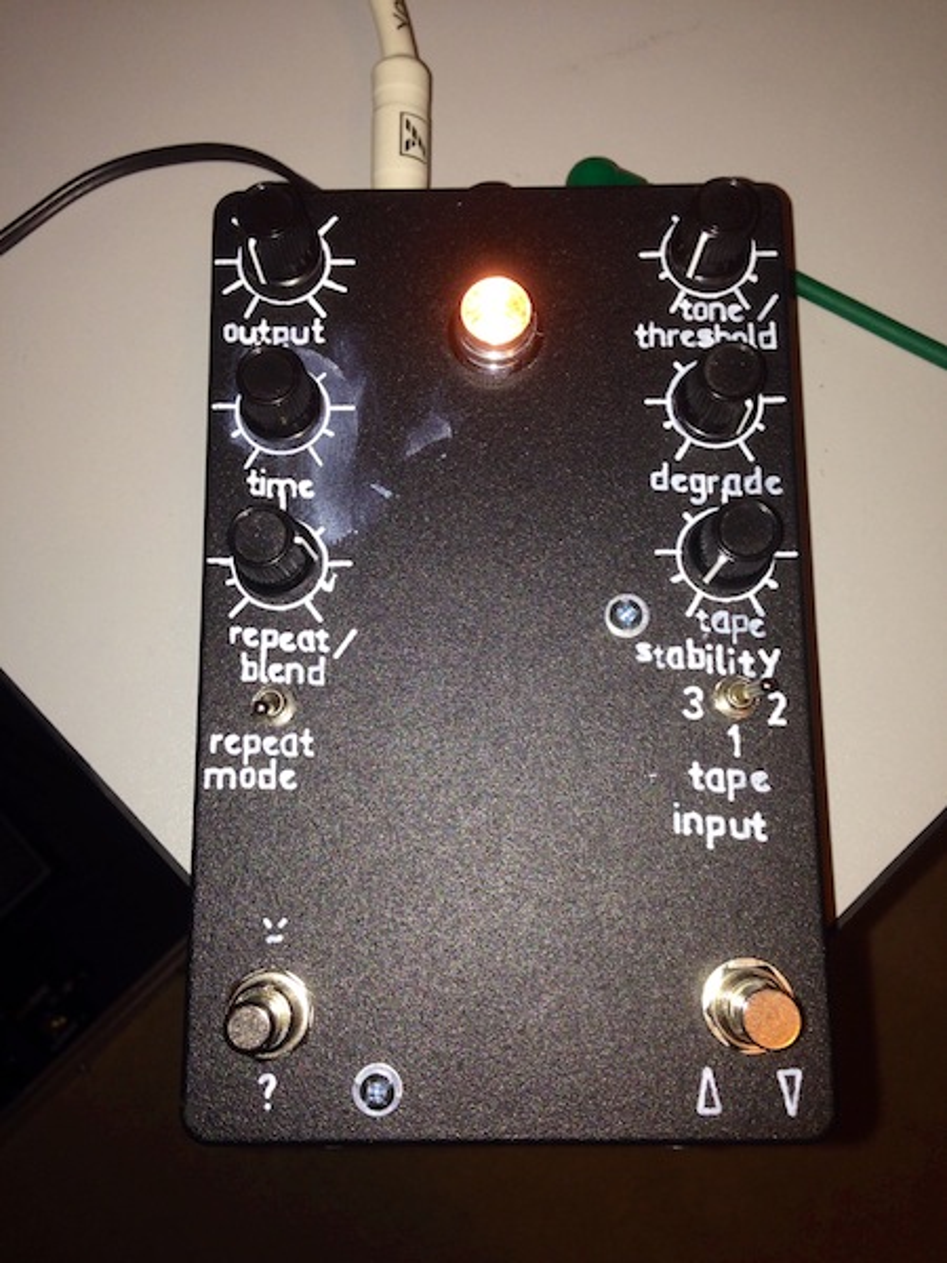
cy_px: 632
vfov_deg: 55.4
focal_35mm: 33
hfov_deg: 42.9
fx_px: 1204
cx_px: 474
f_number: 2.4
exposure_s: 1/39
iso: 50
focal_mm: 4.12
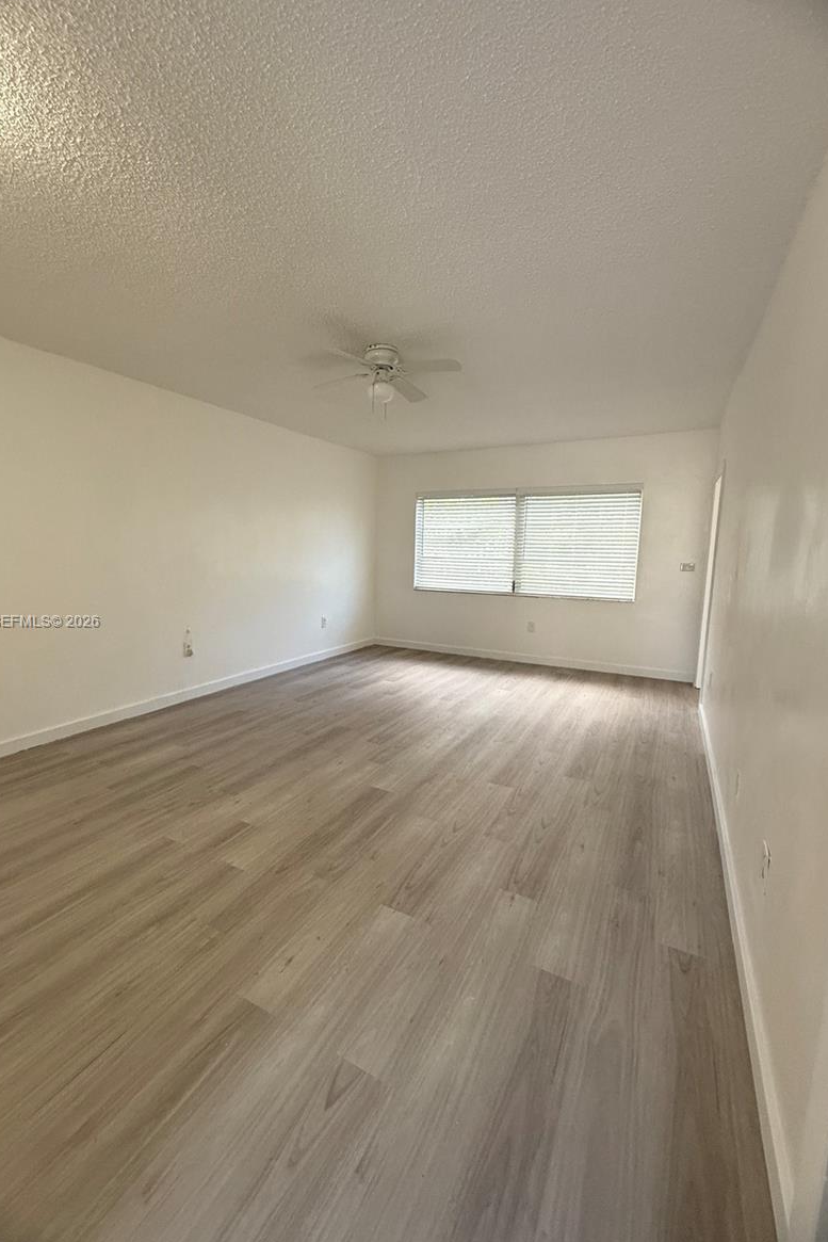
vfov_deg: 100.4
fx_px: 517
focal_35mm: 15
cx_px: 381
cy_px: 623
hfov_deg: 77.2
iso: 320
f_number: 2.2
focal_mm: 2.22
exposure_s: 1/60
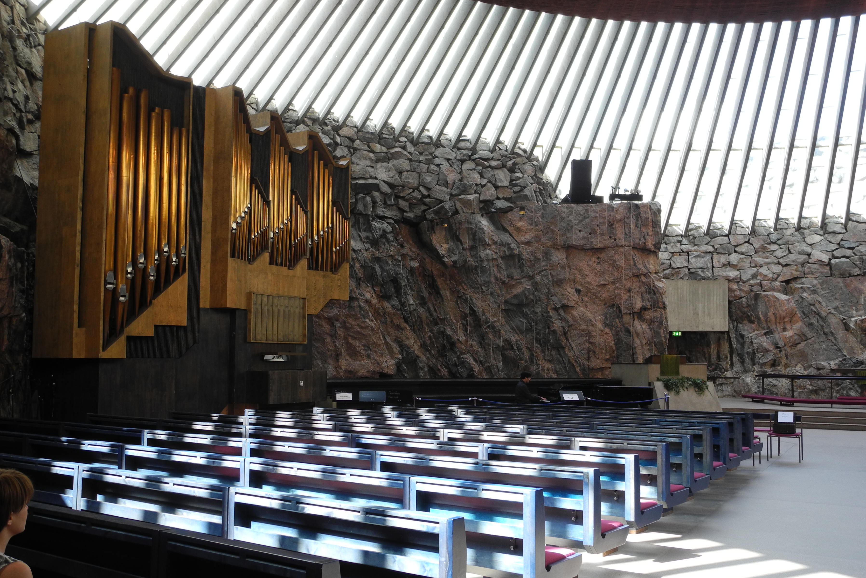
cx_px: 428
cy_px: 312
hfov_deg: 51.9
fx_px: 890
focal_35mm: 37
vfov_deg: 35.9
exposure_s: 1/34.7
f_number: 3.2
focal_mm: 7.4
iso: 100
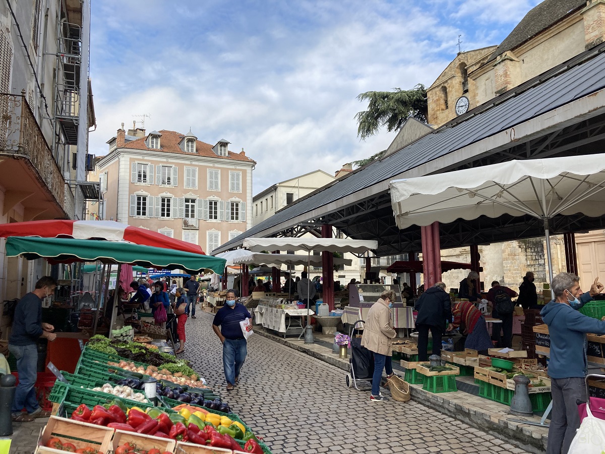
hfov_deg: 63.4
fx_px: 489
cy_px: 227
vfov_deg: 49.7
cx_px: 302
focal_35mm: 28
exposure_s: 1/787
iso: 20
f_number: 1.8
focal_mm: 3.99
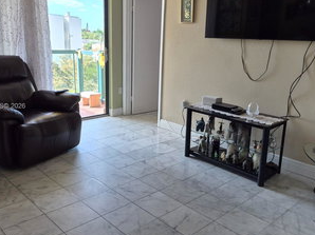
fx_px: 300
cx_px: 163
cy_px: 106
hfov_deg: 55.4
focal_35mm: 33
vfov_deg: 42.8
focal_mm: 5.4
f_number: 1.8
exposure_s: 1/148
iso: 25
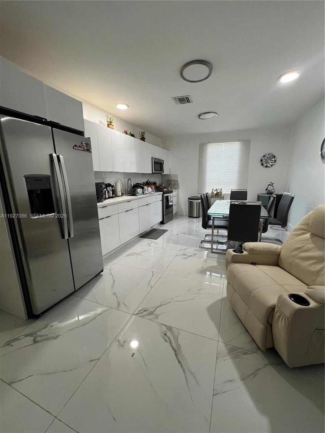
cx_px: 162
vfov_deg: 106.2
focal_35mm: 13
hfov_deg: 89.9
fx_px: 163
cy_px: 216
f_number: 1.8
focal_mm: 1.57
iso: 200
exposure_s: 1/120
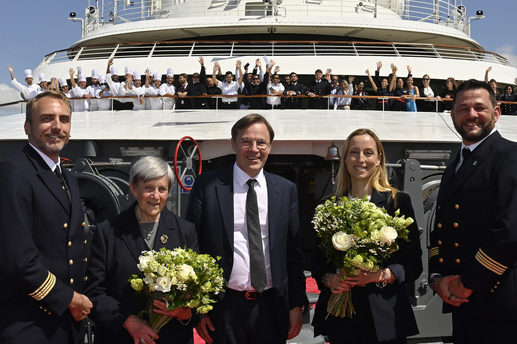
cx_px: 258
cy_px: 172
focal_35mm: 45
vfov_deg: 29.9
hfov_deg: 43.6
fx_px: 646
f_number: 18
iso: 250
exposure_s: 1/250
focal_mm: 45
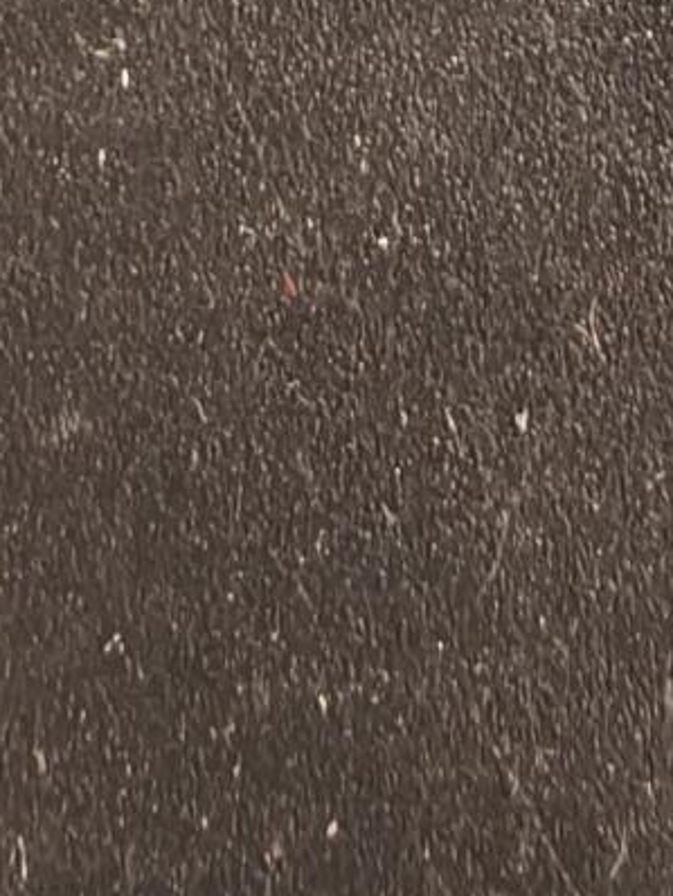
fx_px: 2693
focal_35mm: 104
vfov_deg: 17.5
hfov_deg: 13.3
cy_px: -331
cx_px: 1078
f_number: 2
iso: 250
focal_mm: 2.32
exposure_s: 1/50
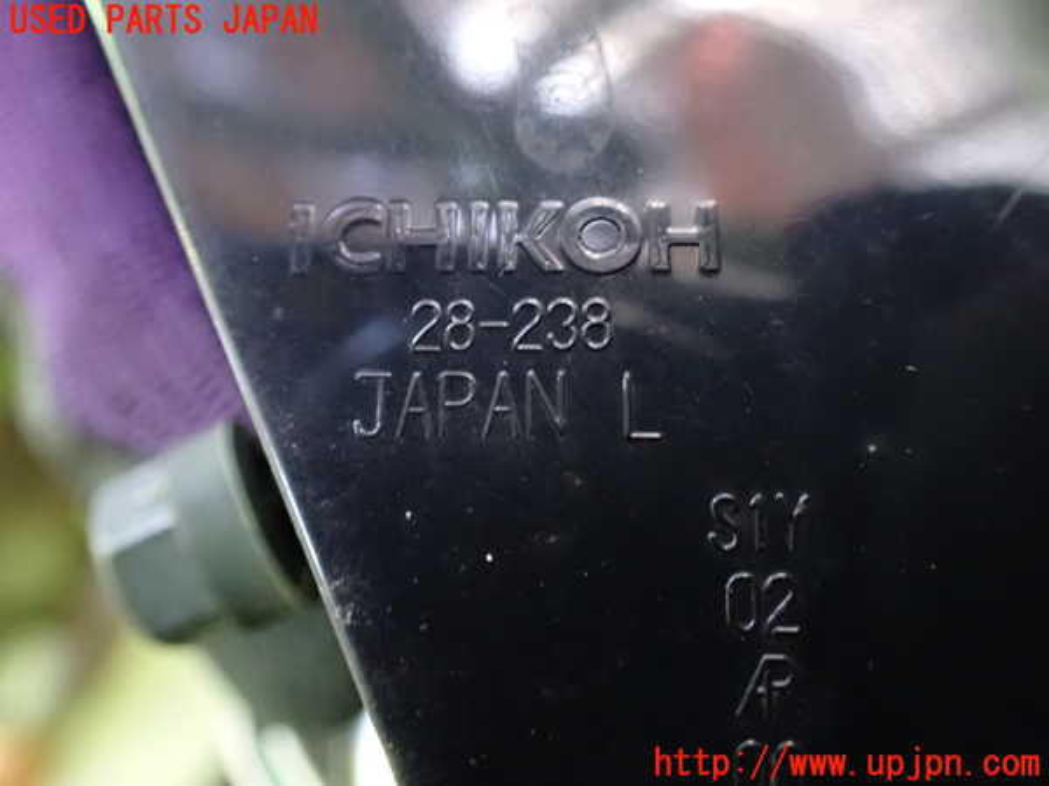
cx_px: 524
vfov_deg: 46.8
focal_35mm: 30
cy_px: 393
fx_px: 909
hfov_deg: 60.0
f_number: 2.3
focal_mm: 5.4
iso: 1600
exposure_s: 1/20
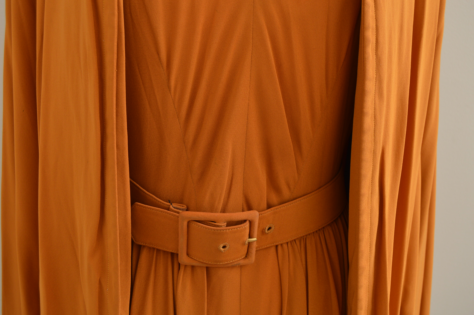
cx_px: 237
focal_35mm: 42
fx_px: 553
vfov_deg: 31.8
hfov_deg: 46.4
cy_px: 158
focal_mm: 28
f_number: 5
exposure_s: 1/100
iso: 200
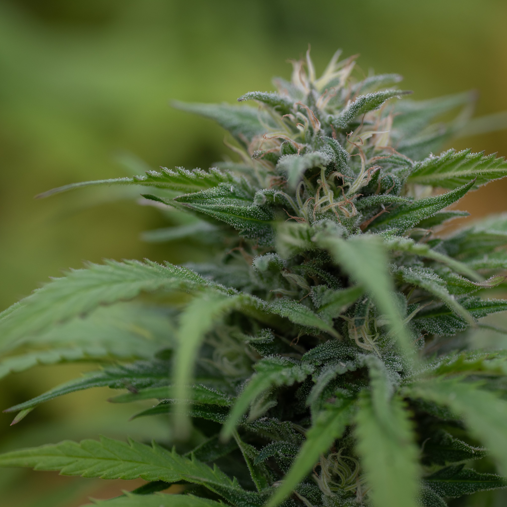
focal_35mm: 115
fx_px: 1906
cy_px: 254
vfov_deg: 15.2
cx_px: 263
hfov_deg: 15.2
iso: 320
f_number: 5
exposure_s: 1/800
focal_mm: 90
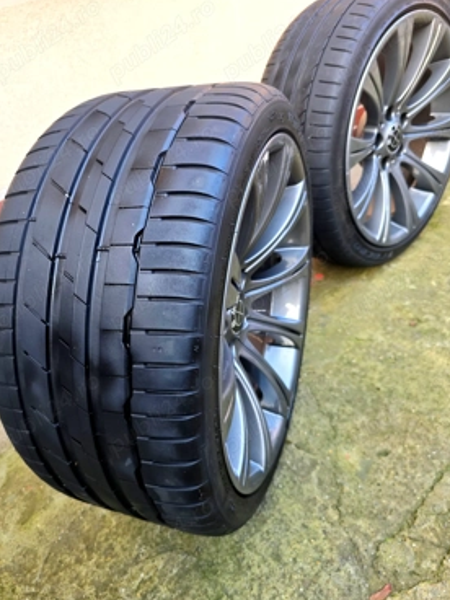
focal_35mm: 25
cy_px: 316
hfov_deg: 54.9
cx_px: 218
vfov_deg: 69.3
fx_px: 433
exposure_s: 1/180
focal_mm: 6.3
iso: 80
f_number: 1.7
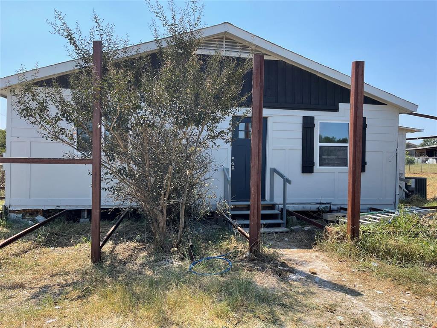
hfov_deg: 67.3
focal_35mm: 26
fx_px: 328
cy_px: 164
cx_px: 218
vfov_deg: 53.1
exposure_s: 1/1689
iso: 32
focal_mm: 5.1
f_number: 1.6
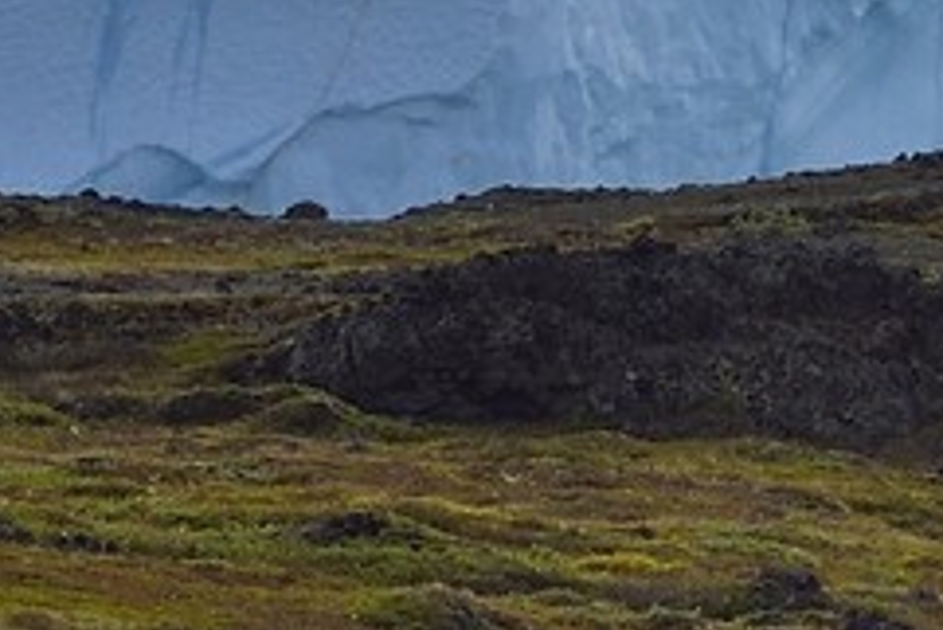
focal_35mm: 1327
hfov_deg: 1.5
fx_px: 34780
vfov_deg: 1.0
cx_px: 3036
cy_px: 98
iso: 200
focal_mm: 200
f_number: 16
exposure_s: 1/250
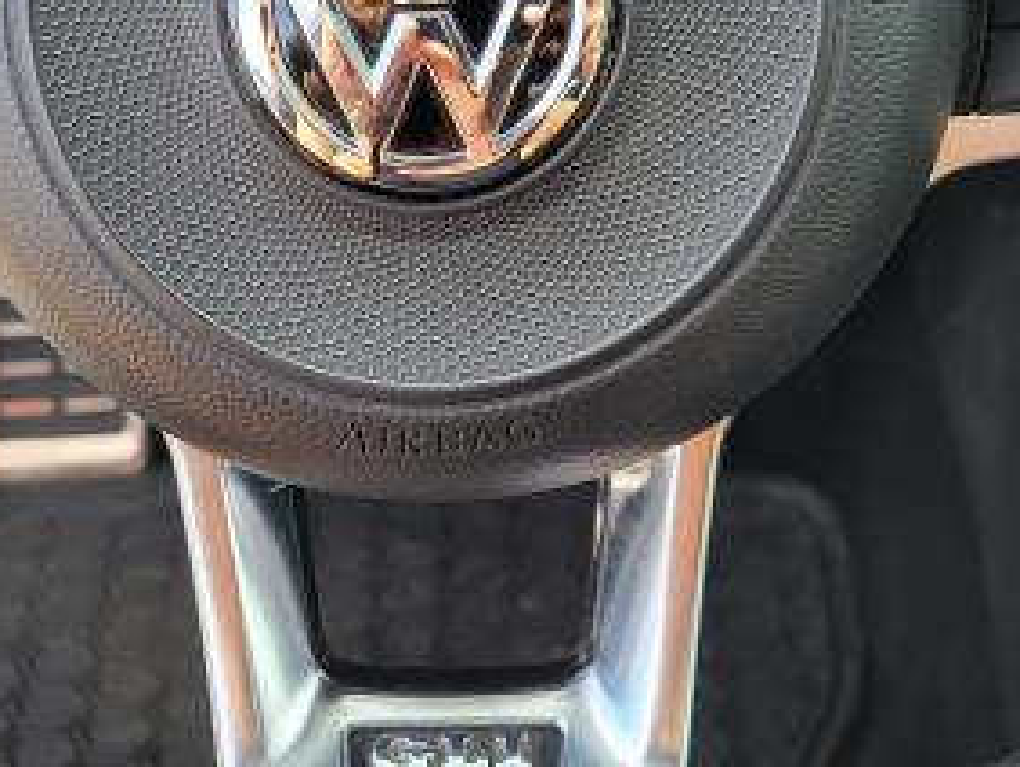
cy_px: 246
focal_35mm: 59
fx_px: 1740
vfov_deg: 24.7
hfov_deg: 32.6
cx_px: 445
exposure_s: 1/127
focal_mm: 5.4
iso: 40
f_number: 1.8
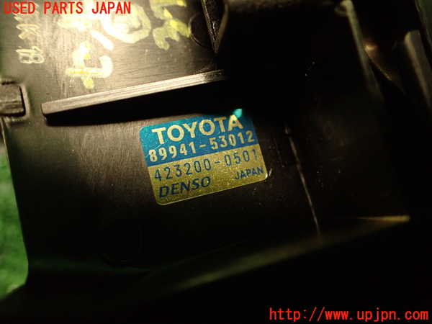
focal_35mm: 30
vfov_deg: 46.8
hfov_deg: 60.0
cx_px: 216
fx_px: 374
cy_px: 162
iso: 800
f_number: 2.3
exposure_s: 1/30
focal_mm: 5.4
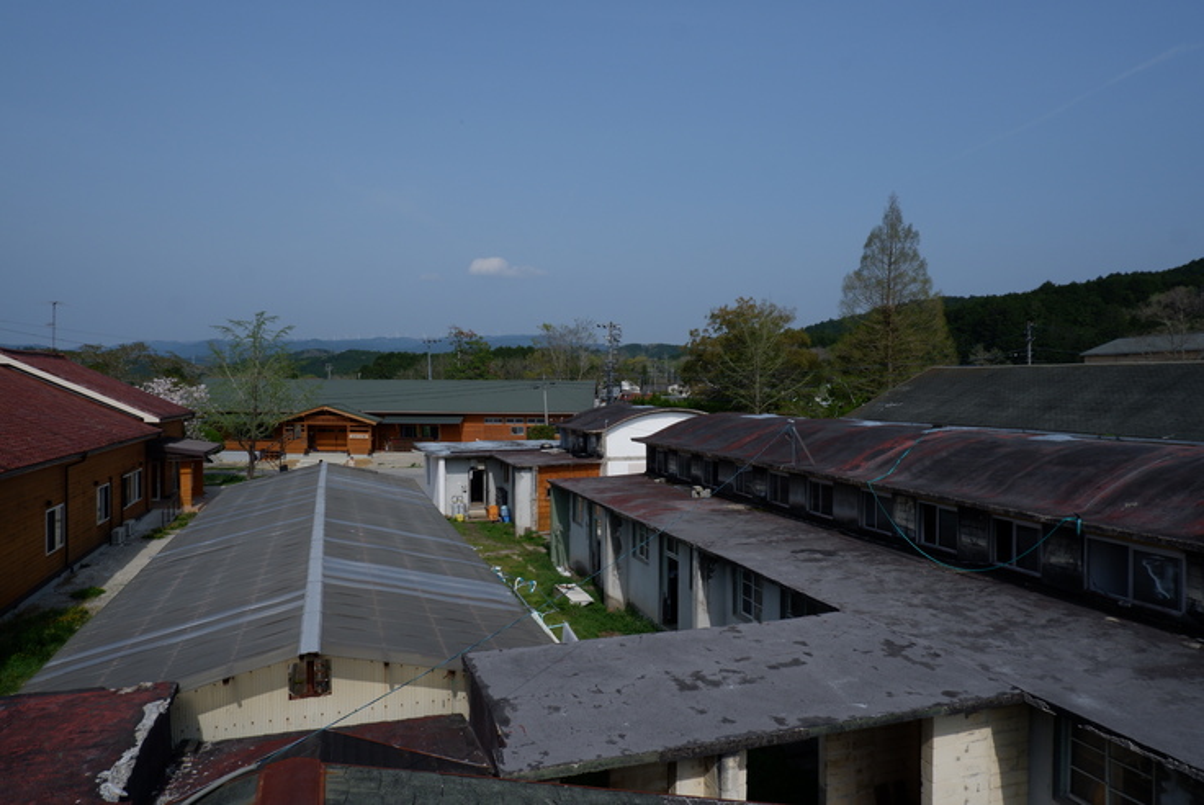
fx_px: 770
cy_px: 402
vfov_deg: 55.2
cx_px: 602
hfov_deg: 76.1
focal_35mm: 23
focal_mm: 15
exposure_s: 1/400
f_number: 13
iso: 200
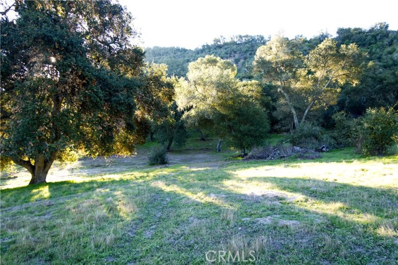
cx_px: 199
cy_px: 132
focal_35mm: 24
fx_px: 265
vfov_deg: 53.2
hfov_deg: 73.7
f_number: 2.8
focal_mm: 9
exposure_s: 1/100
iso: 100
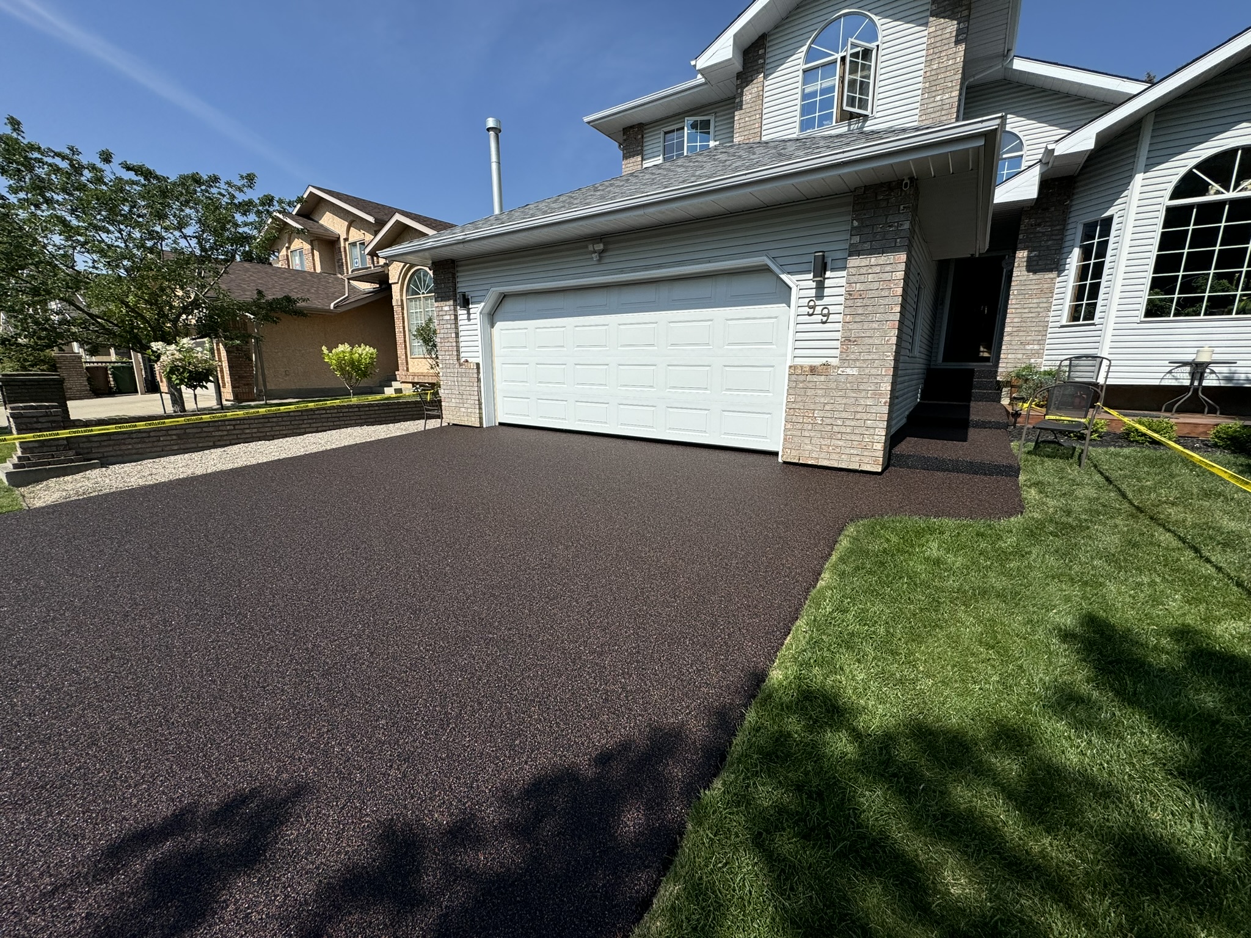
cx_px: 626
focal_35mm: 14
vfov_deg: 85.7
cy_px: 469
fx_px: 506
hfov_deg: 102.1
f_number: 2.2
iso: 50
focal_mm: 2.22
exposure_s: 1/2985
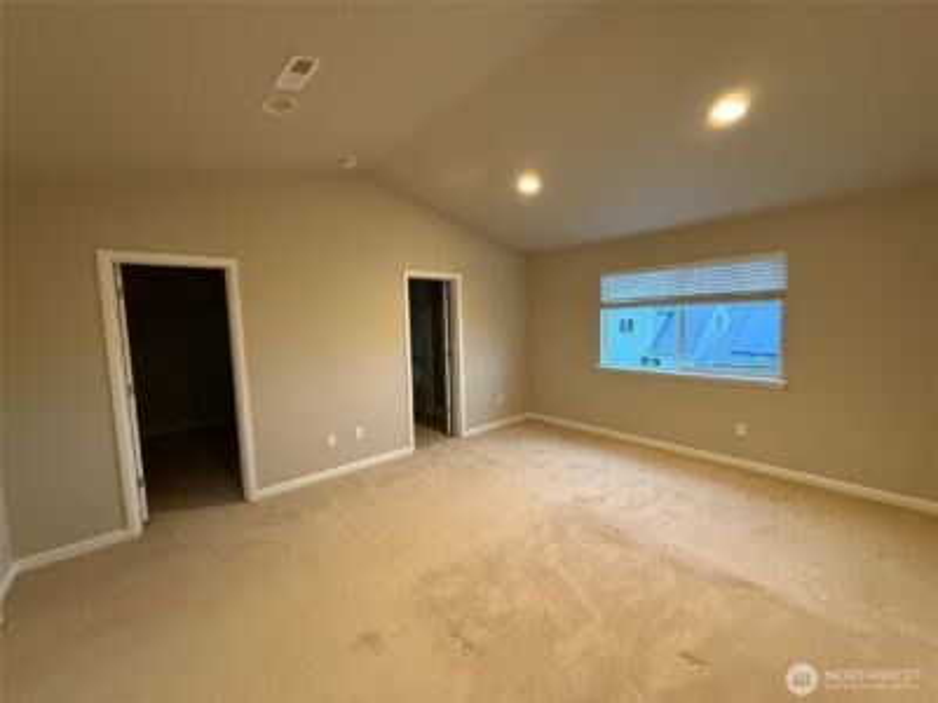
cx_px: 469
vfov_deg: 85.7
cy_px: 352
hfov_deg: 102.1
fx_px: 379
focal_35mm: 14
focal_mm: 2.22
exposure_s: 1/60
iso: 500
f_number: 2.2
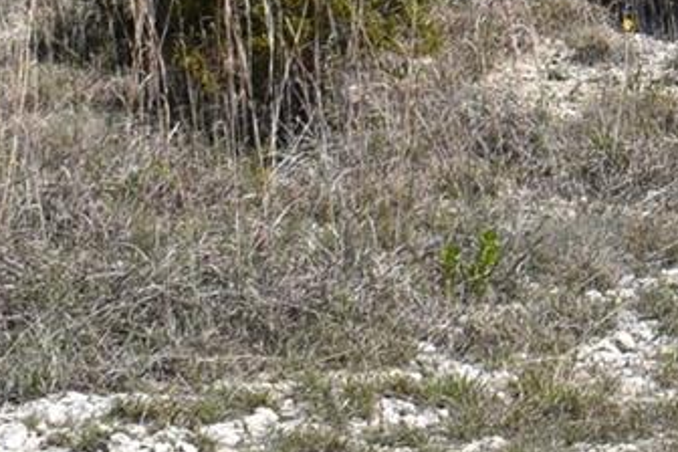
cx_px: 1235
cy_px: -360
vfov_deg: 6.4
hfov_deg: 9.3
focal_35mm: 210
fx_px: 3956
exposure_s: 1/200
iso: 100
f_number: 11
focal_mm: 23
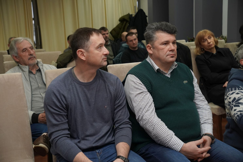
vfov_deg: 25.5
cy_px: 81
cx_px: 122
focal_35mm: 53
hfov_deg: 37.6
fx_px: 357
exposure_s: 1/160
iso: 1000
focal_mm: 35.3
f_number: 4
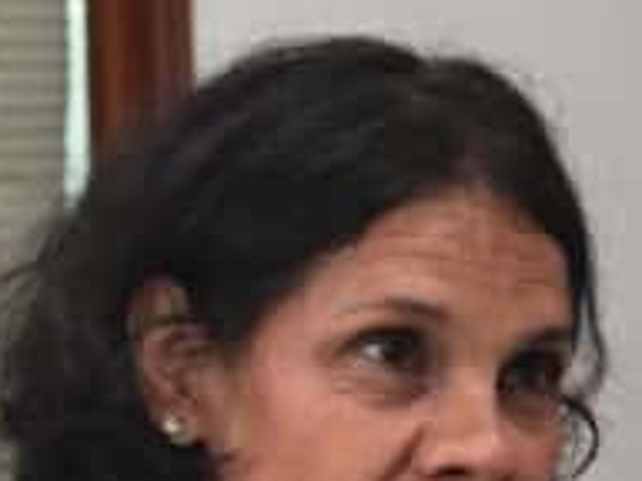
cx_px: 171
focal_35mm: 215
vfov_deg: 6.9
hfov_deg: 9.2
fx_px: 3987
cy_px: 466
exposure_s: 1/100
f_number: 5
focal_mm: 42
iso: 1600
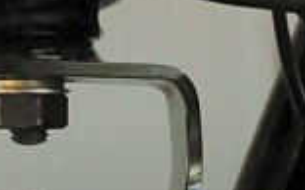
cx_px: 757
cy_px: 27
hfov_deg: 10.8
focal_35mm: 161
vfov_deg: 8.1
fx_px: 1336
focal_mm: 24
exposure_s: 1/125
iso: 1000
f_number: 5.6
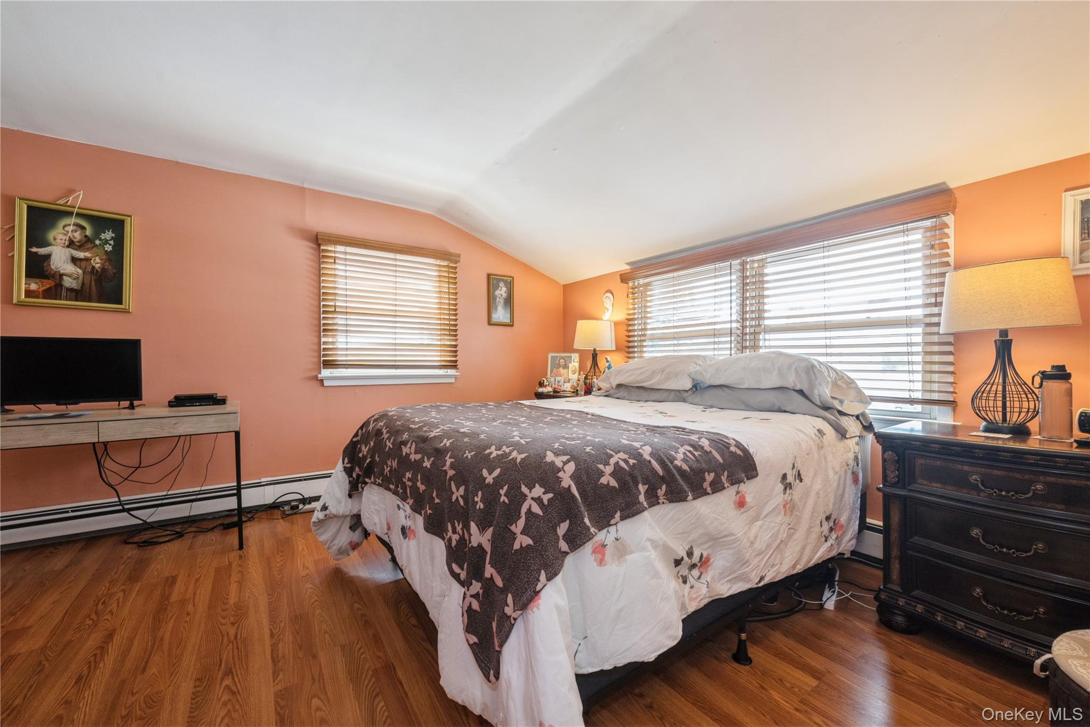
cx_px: 545
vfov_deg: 81.2
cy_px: 364
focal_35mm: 14
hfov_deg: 104.3
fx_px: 424
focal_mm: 14
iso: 400
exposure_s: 1/10
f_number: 11
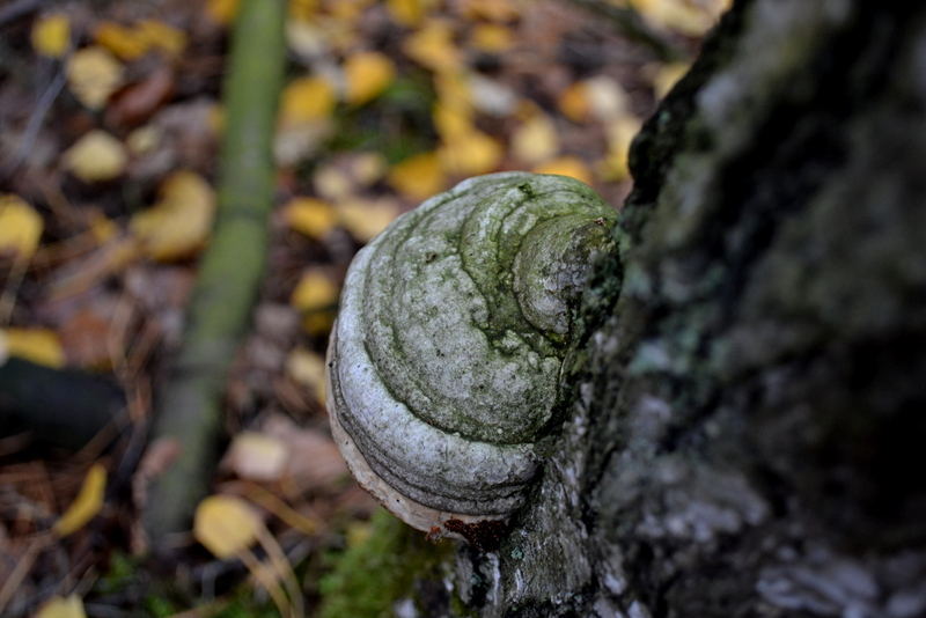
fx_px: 1235
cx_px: 463
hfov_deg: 41.1
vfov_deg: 28.1
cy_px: 309
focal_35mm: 48
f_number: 4.8
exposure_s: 1/60
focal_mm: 32
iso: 720
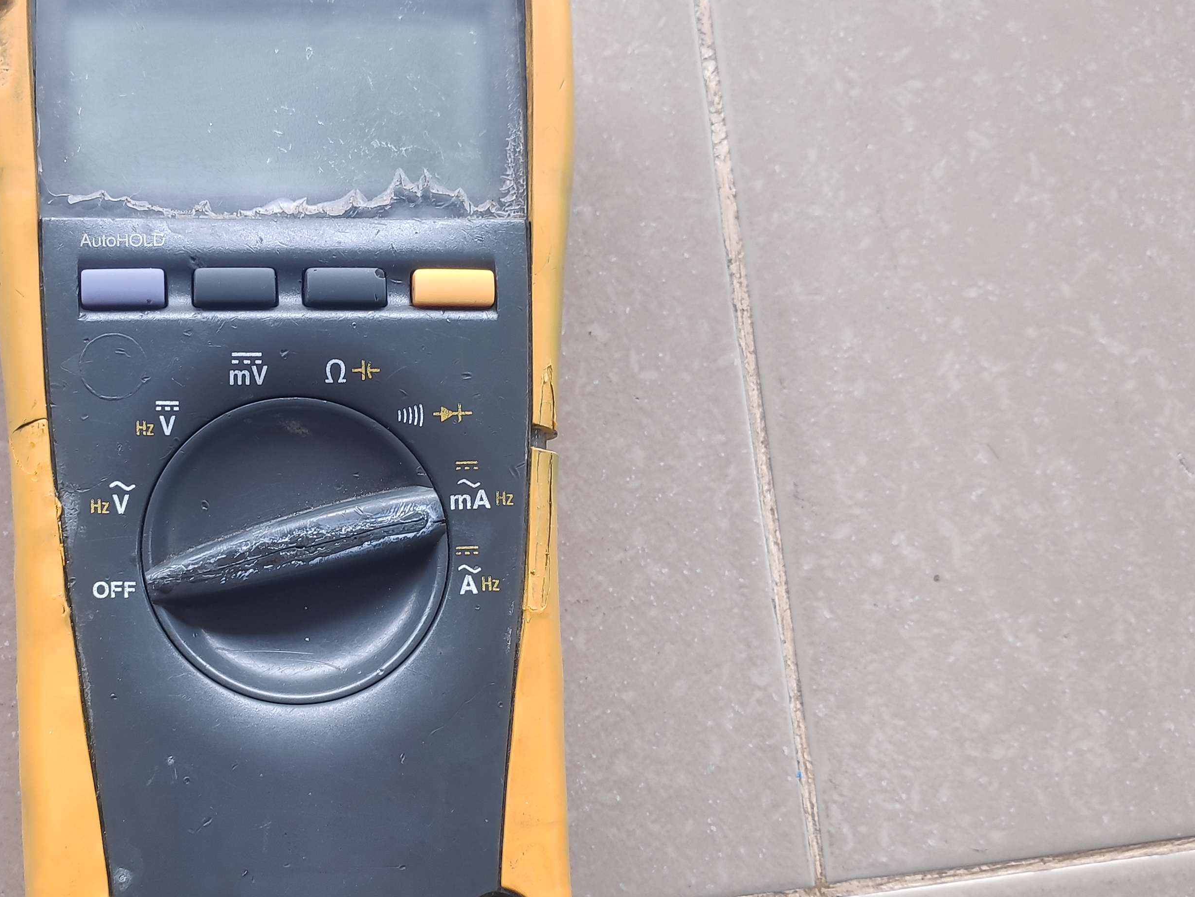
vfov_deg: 42.8
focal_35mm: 33
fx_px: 1139
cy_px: 534
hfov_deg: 53.2
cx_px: 319
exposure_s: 1/100
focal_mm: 3.94
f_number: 1.9
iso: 150
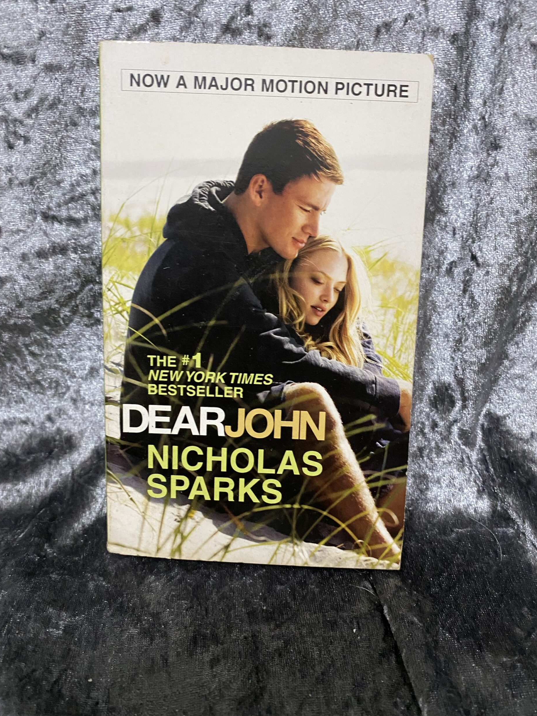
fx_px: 558
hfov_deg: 51.4
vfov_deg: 65.3
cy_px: 357
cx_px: 272
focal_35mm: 27
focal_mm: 4.25
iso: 500
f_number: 1.8
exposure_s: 1/33
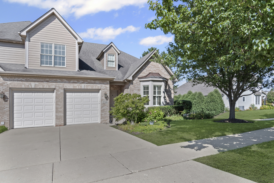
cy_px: 92
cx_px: 137
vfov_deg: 59.5
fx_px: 160
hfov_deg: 81.2
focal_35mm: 21
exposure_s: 1/500
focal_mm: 14
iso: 320
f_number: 8
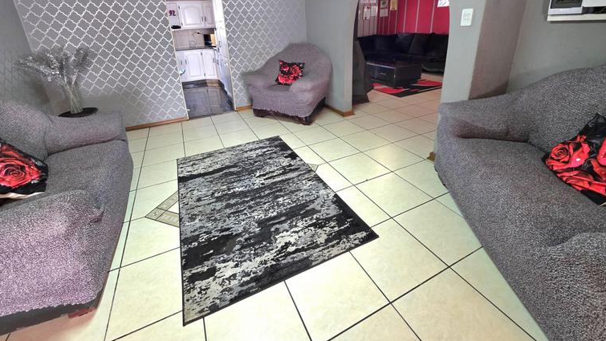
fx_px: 241
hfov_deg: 102.9
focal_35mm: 15
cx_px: 292
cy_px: 110
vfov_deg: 68.3
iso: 320
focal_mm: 2.2
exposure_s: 1/50.3
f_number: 1.9
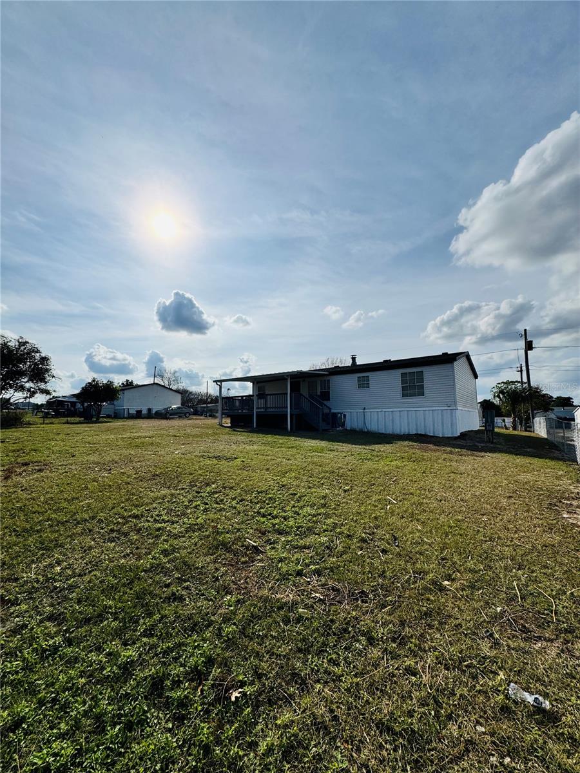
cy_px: 386
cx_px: 290
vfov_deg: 102.1
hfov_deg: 85.7
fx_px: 313
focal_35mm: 14
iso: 32
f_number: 2.2
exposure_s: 1/7299
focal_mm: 2.22
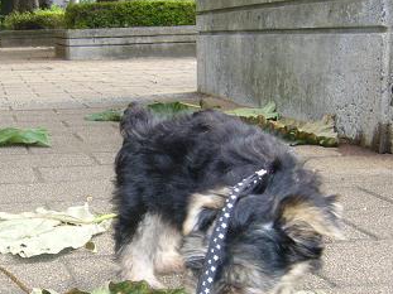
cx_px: 133
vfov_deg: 20.4
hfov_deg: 26.9
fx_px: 817
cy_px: 174
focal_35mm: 72
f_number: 2.8
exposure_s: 1/100
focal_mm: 5.8
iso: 80
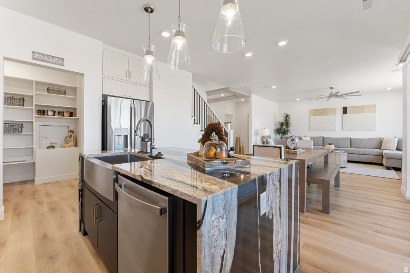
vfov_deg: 77.7
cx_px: 205
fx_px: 170
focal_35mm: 15
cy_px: 136
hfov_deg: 100.8
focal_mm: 14.9
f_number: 7.1
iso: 100
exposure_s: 1/5
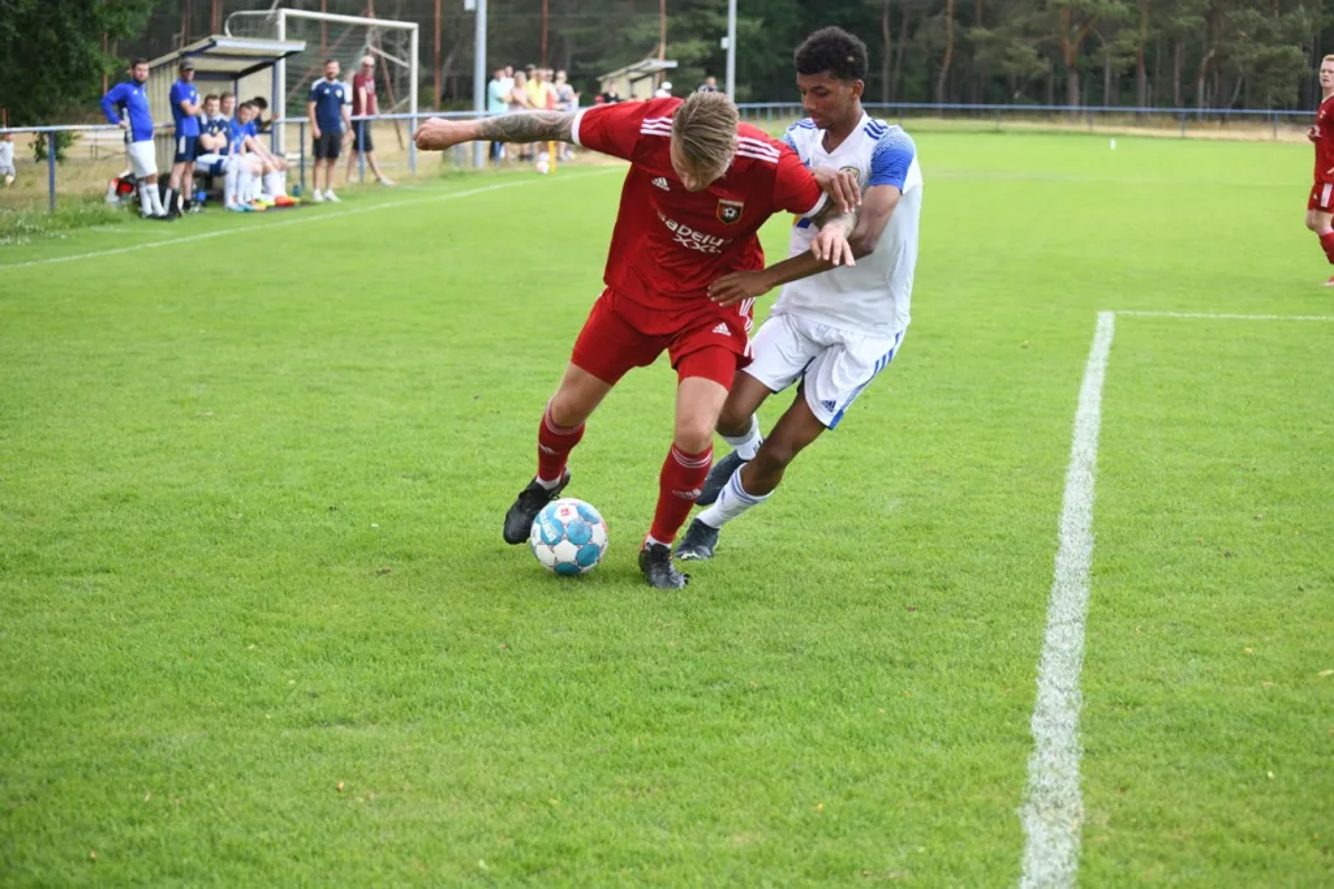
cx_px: 667
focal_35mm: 75
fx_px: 2778
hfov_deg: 27.0
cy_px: 444
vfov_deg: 18.2
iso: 1400
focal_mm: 75
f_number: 4.5
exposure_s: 1/1600
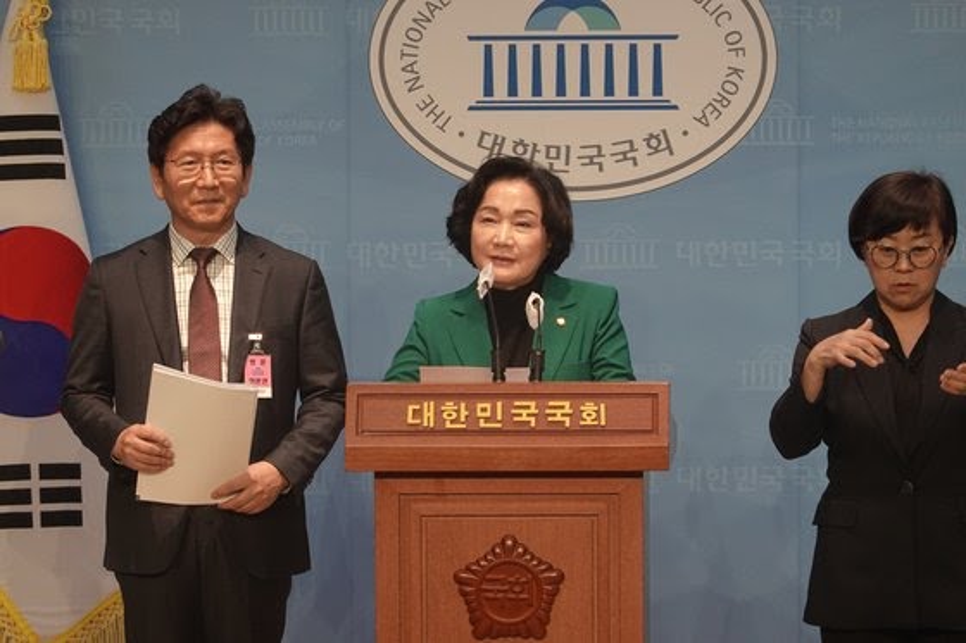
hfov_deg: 10.3
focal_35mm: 200
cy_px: 322
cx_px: 483
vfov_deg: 6.9
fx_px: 5365
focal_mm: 72
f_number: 4.5
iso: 800
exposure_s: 1/200
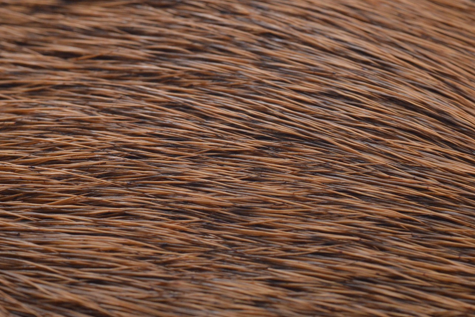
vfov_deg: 8.7
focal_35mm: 157
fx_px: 2071
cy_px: 167
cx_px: 235
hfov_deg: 13.1
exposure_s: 1/200
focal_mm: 90
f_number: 29
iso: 1600
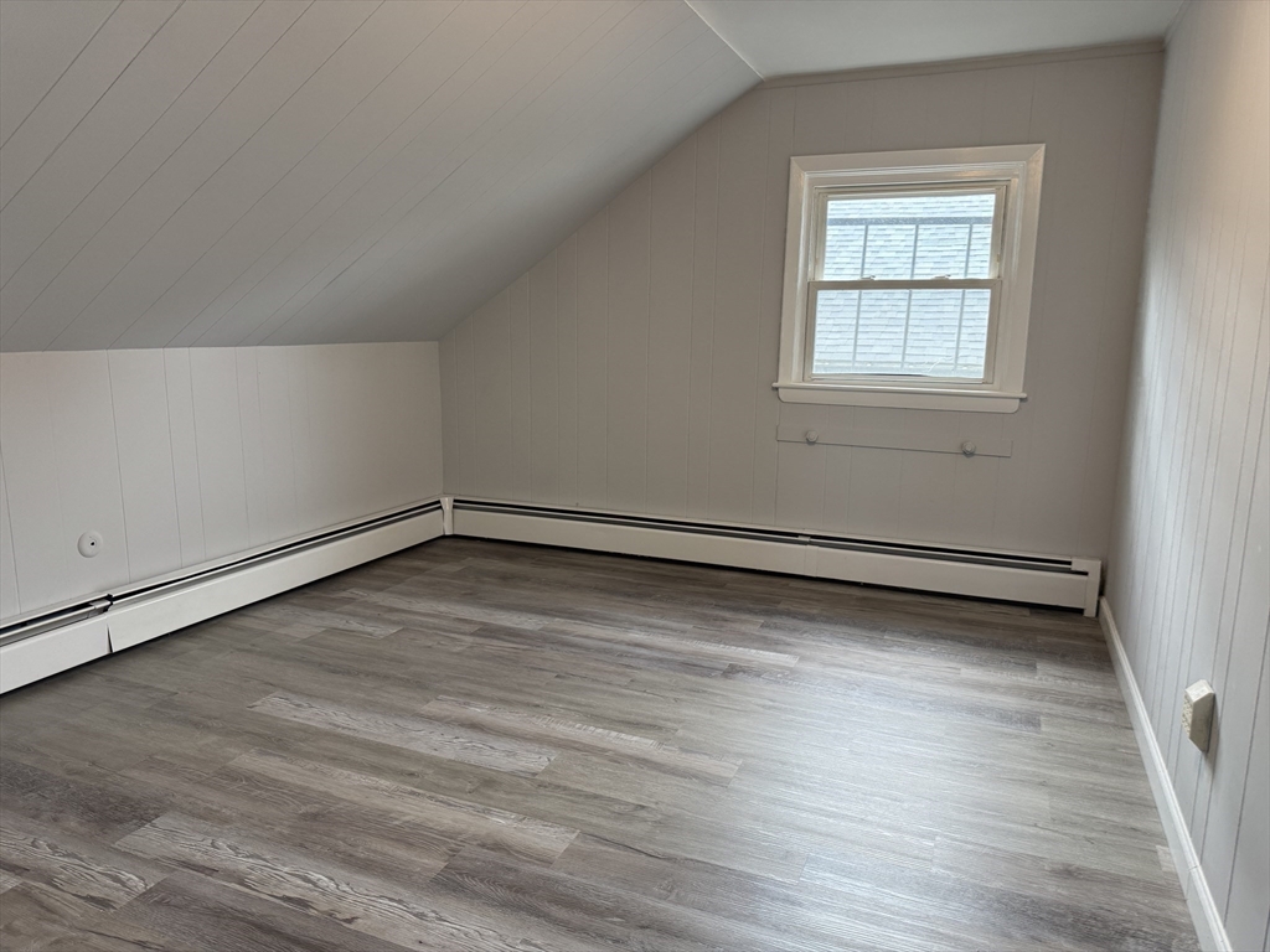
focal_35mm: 24
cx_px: 635
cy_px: 476
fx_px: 881
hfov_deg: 71.6
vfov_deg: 56.8
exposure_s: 1/120
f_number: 1.78
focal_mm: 6.76
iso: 160
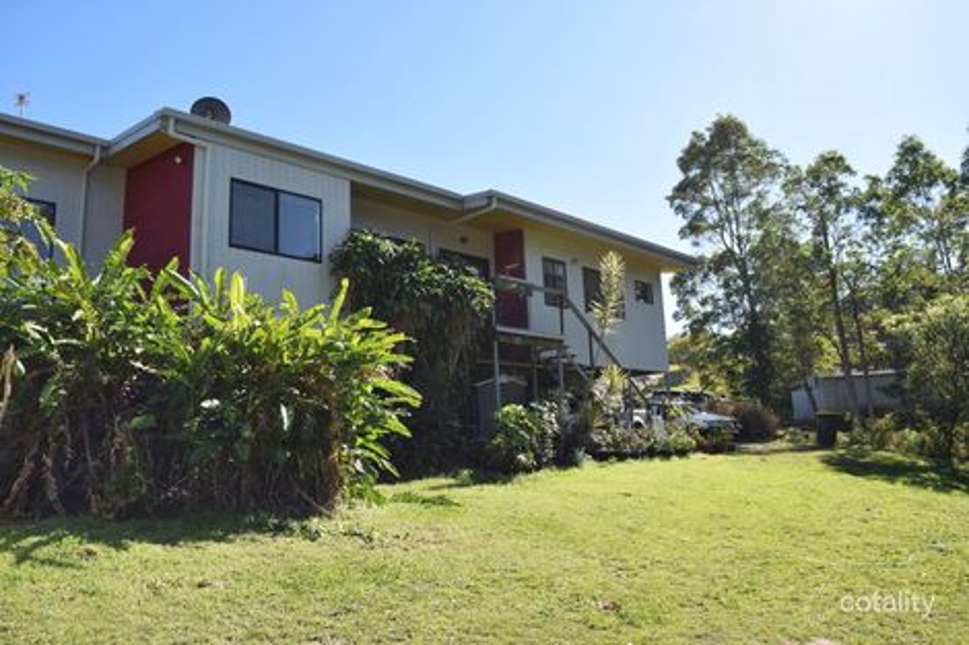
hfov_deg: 67.4
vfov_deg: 47.9
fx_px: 726
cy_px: 322
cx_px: 484
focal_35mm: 27
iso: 100
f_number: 8
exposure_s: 1/200
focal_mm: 18
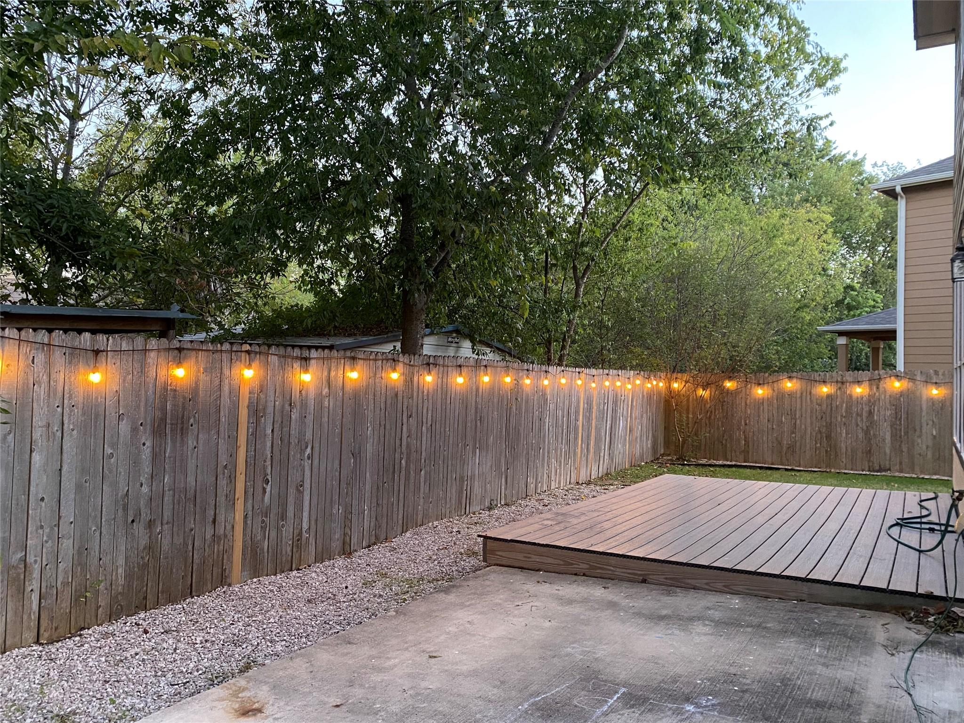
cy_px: 362
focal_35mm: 26
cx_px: 482
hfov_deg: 67.3
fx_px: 724
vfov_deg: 53.1
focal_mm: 4.25
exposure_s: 1/40
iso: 500
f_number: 1.8
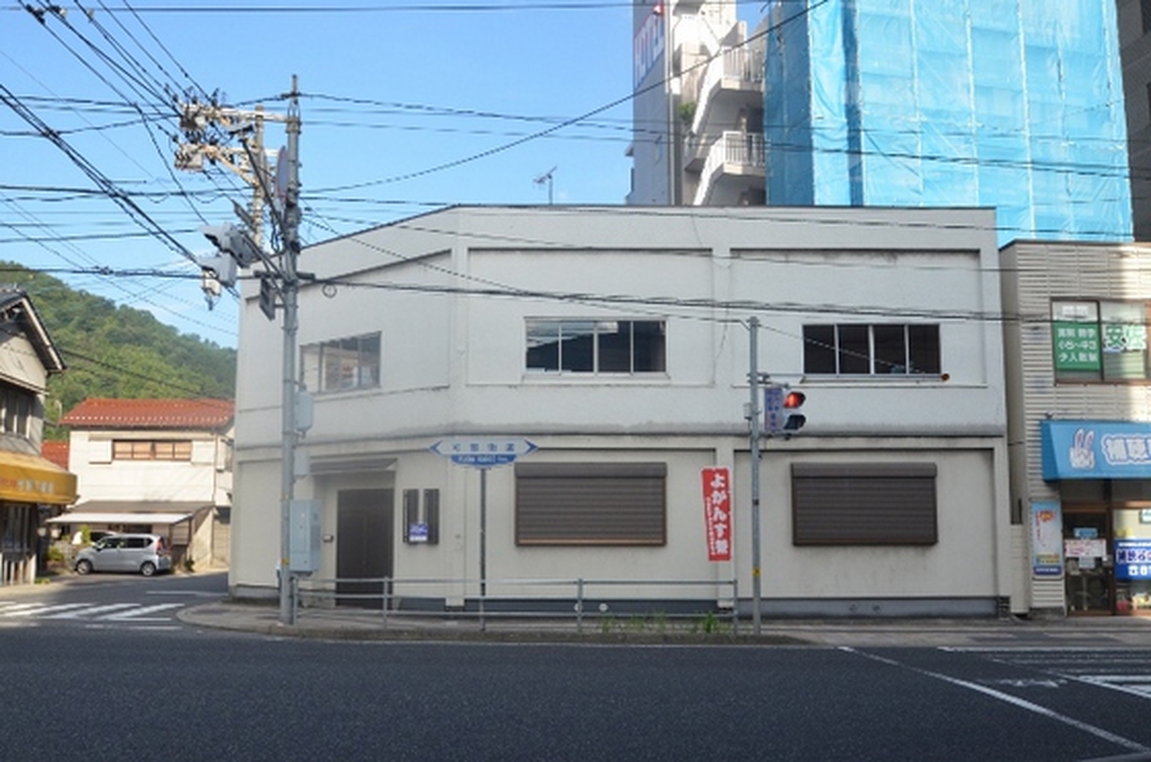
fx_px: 1053
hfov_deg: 57.3
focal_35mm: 33
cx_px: 576
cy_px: 381
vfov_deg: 39.8
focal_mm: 22
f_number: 11
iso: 800
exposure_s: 1/500
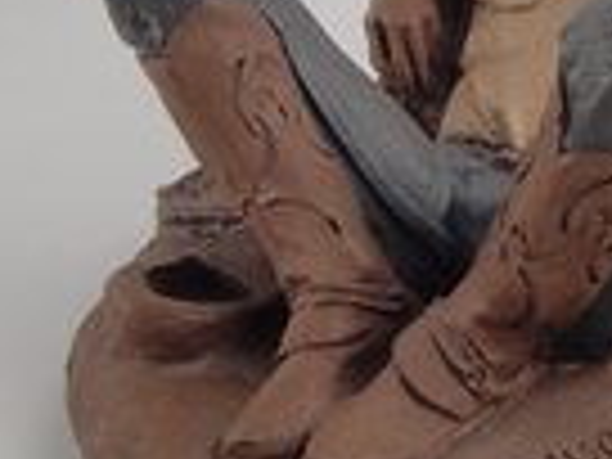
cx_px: 475
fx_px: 1644
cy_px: 115
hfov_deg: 20.9
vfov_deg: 15.8
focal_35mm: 93
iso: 200
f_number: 4.7
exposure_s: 1/160
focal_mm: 6.64
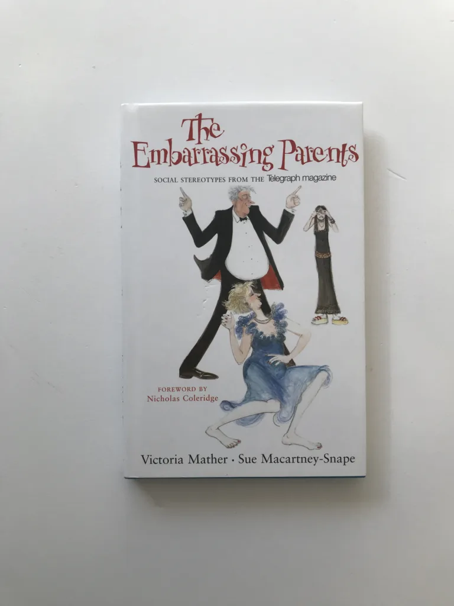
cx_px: 227
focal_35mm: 28
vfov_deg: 63.4
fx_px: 490
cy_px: 303
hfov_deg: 49.7
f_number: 1.8
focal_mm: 3.99
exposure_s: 1/232
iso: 20
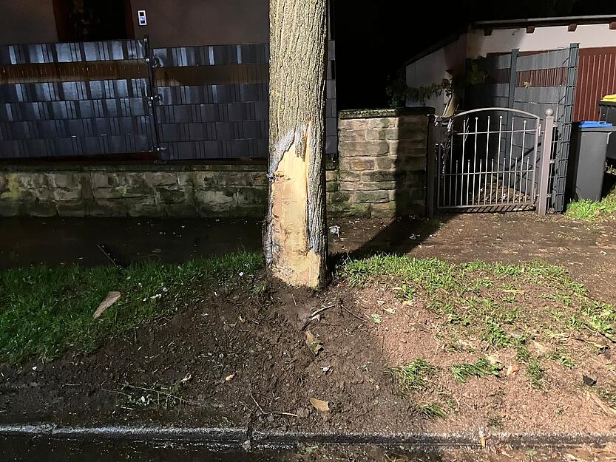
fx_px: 498
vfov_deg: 49.8
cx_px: 308
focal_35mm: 28
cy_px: 231
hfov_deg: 63.4
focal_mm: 3.99
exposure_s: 1/17
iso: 640
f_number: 1.8
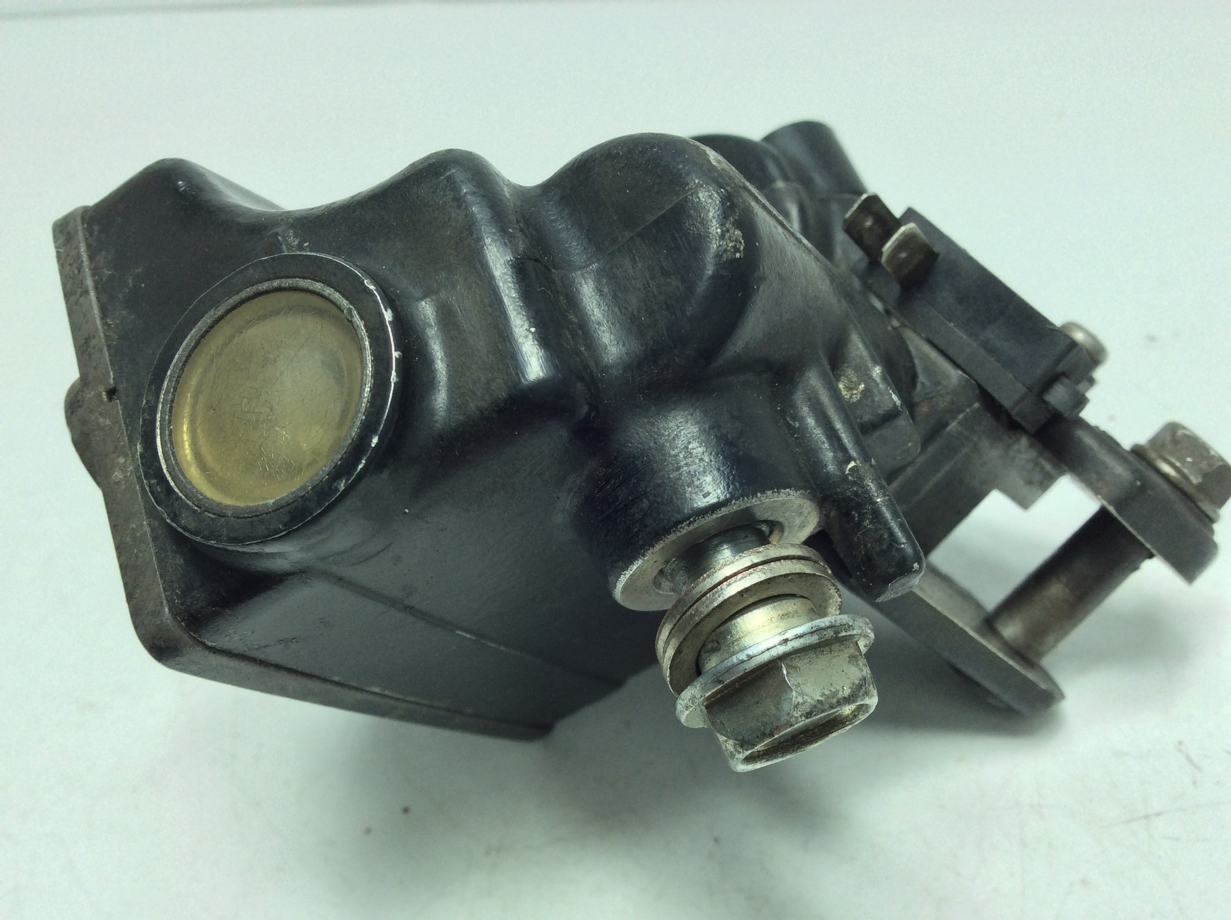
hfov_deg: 56.9
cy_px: 460
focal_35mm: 32
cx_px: 616
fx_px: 1136
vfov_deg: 44.1
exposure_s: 1/226
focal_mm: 3.3
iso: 32
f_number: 2.4
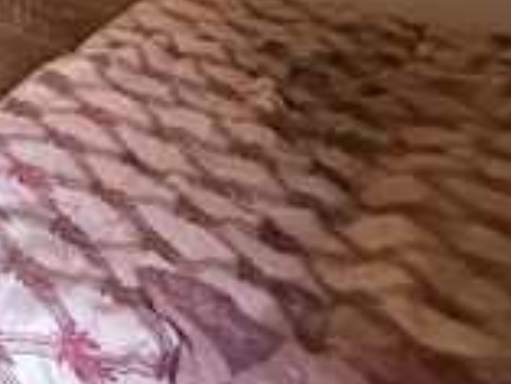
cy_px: -290
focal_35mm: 57
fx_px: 842
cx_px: -394
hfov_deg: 22.0
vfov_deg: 19.7
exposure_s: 1/60
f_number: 2.2
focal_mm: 2.22
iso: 800
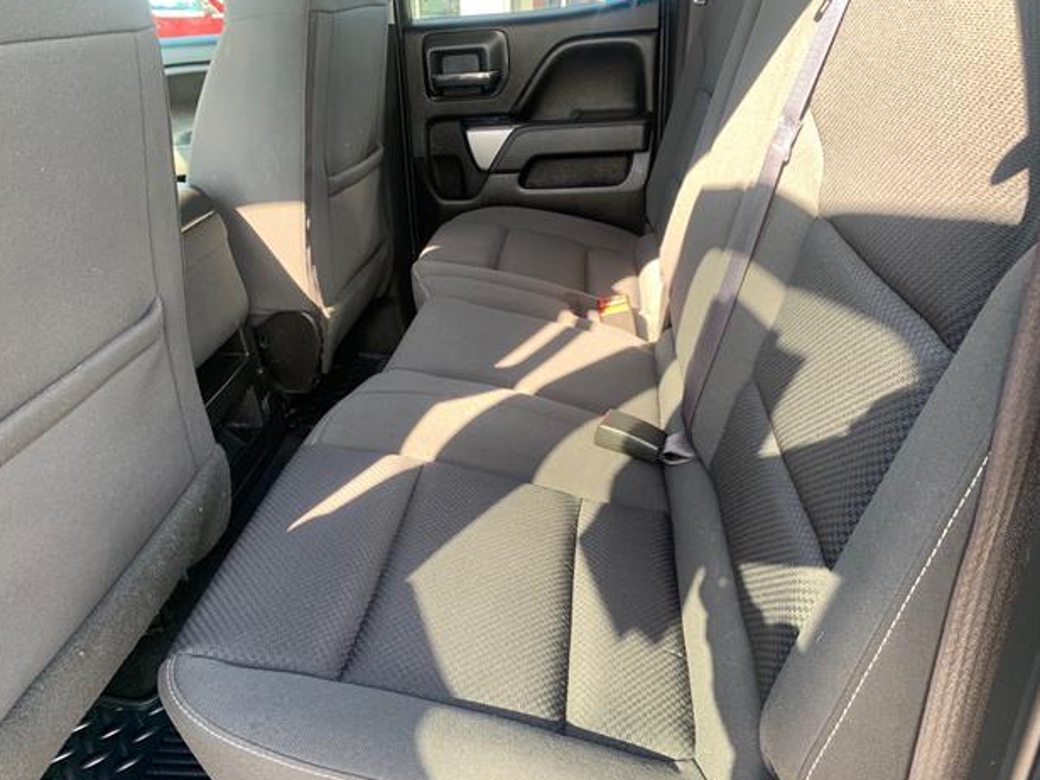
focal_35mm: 27
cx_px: 503
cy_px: 387
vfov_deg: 51.4
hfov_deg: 65.3
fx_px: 811
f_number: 1.8
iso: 80
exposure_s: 1/121
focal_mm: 4.25
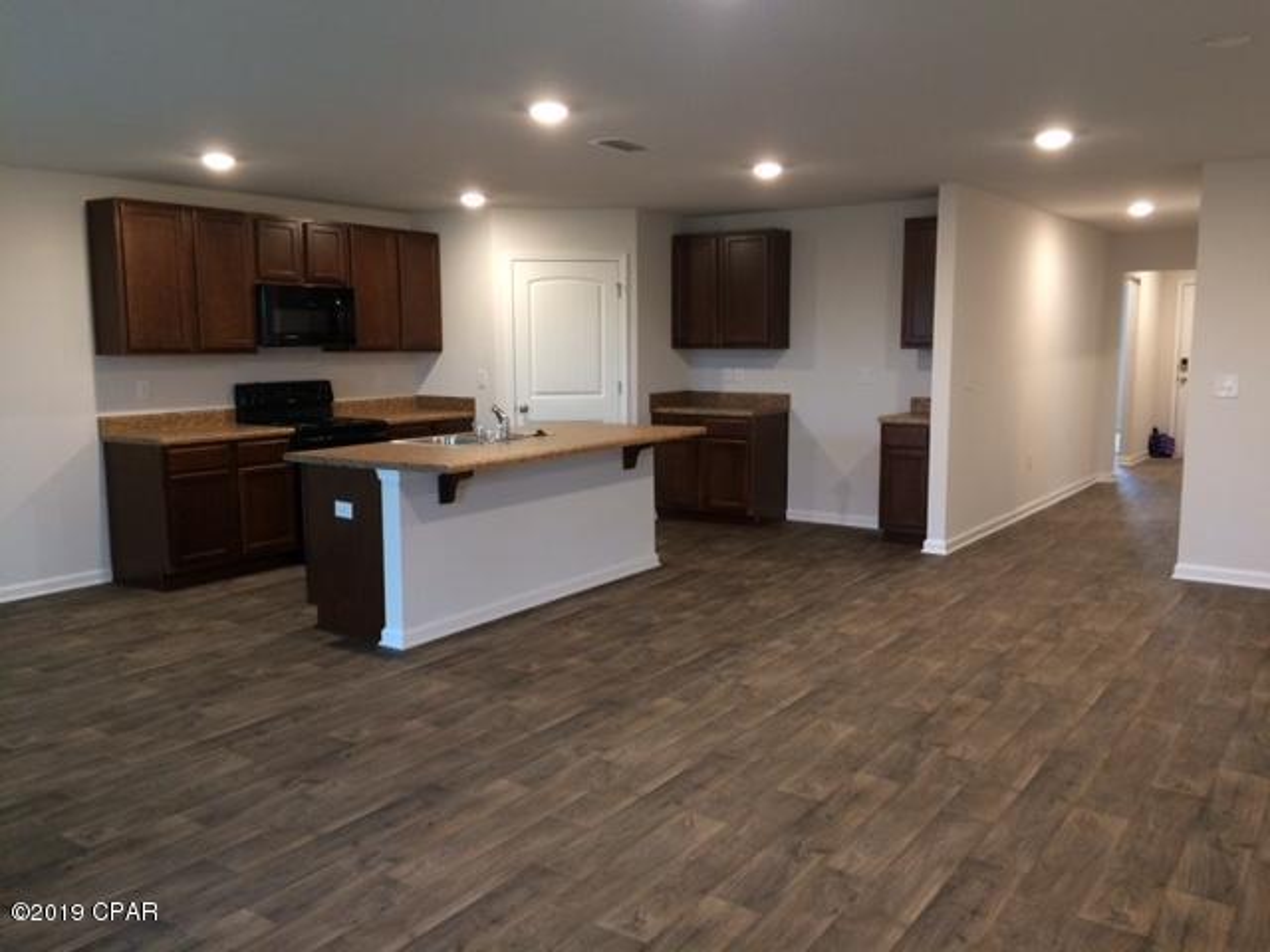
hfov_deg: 61.7
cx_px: 635
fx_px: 1064
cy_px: 476
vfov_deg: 48.2
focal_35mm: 29
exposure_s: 1/30
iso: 160
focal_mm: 4.15
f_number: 2.2
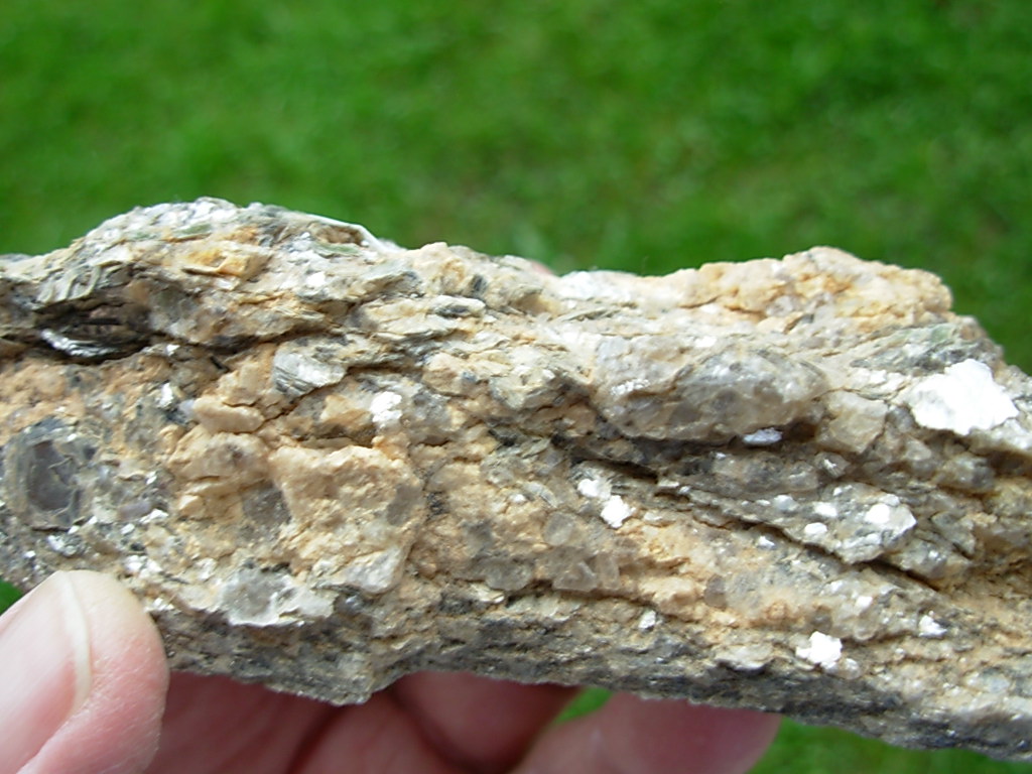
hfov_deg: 49.0
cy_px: 387
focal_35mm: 38
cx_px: 516
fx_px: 1133
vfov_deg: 37.7
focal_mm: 6.3
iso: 50
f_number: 2.9
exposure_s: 1/18
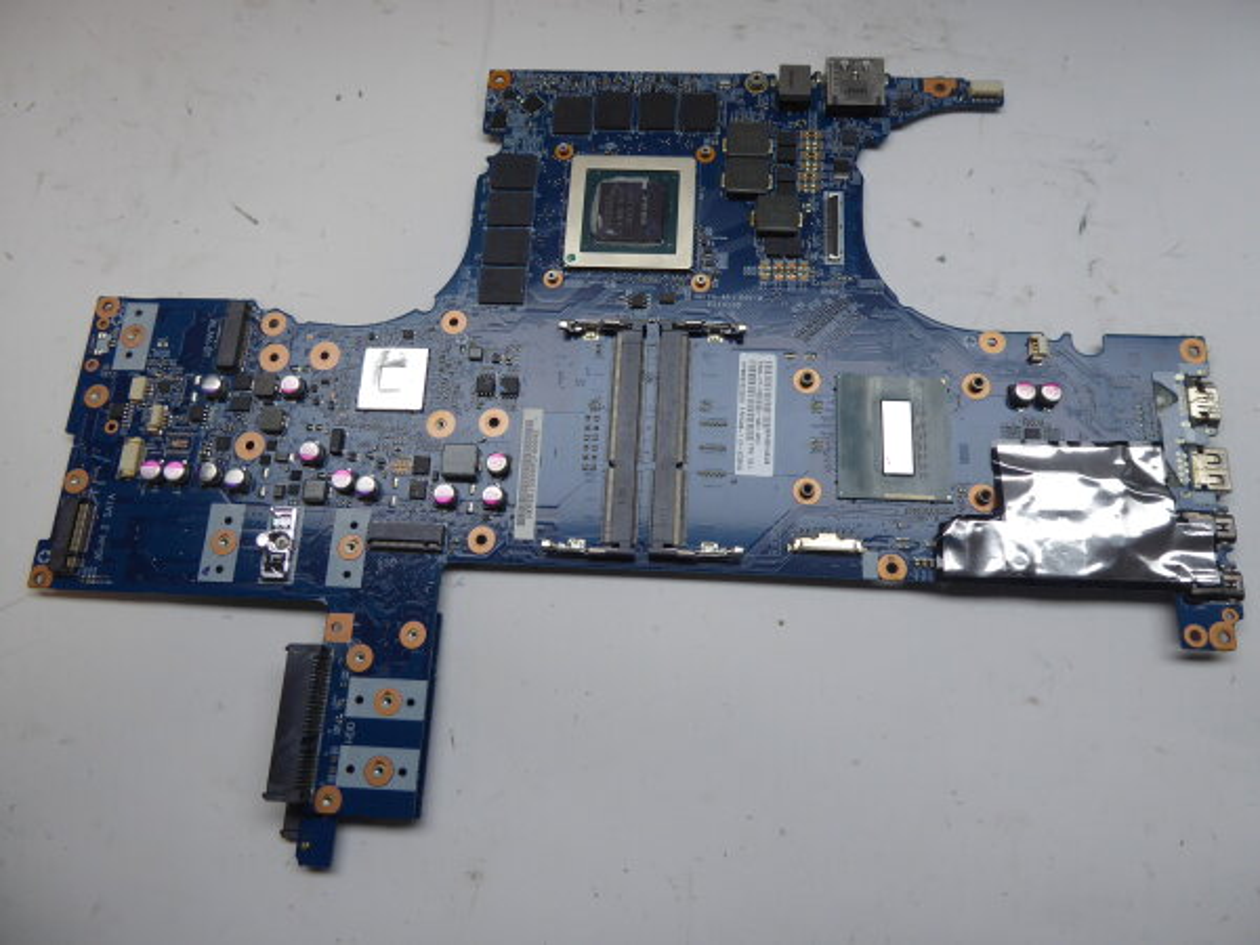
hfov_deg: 69.4
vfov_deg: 54.9
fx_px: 910
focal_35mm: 25
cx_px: 630
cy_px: 472
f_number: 3.3
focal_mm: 4.3
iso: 80
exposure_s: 1/100
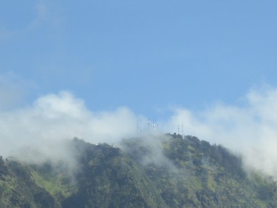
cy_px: 146
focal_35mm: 206
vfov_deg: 7.2
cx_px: 194
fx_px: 1648
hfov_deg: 9.6
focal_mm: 18.6
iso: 100
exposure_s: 1/500
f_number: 5.2
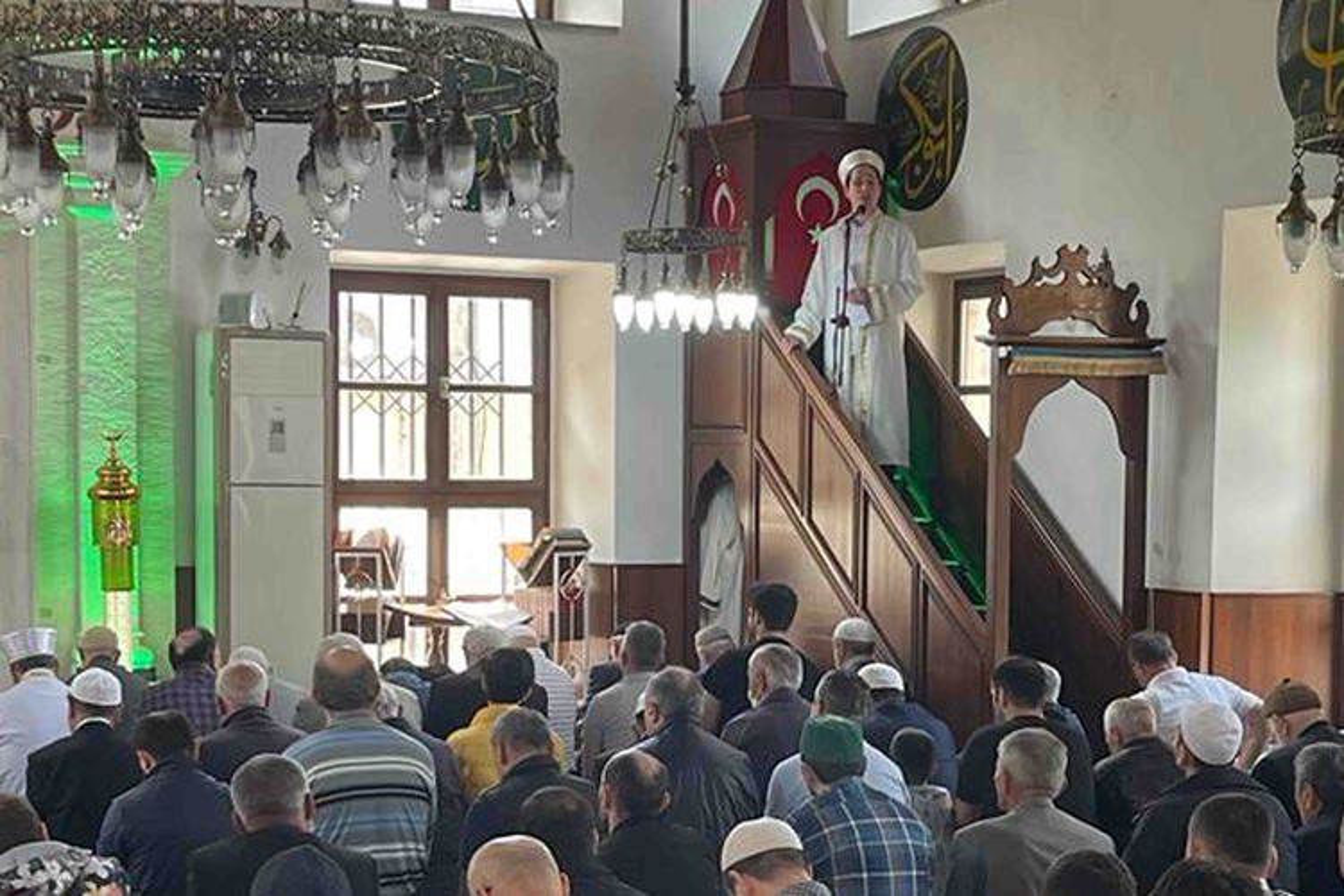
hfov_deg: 38.9
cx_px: 672
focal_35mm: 51
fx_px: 1904
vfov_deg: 26.5
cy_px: 448
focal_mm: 34
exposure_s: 1/400
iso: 200
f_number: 10
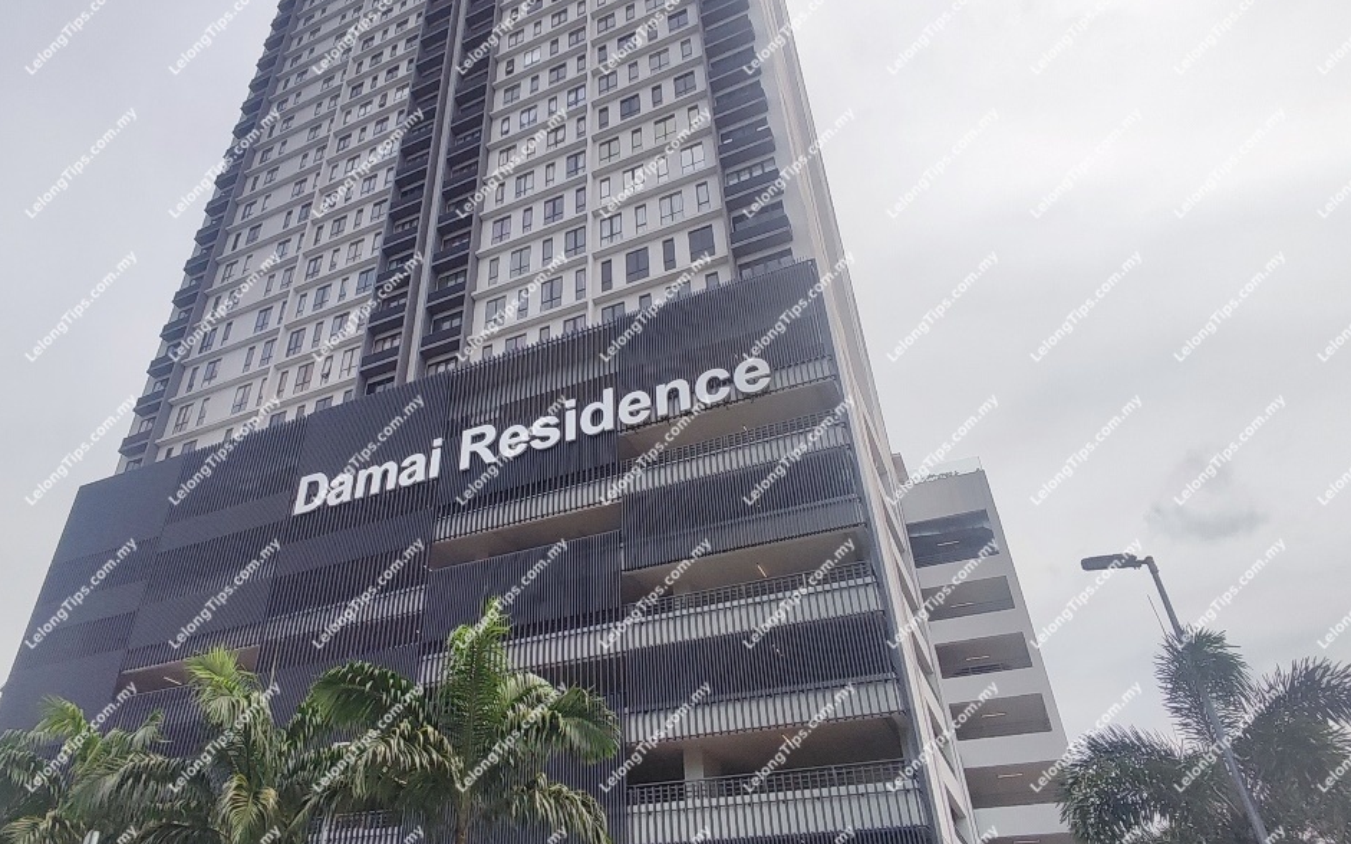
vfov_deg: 52.7
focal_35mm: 23
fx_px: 847
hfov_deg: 75.6
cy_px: 347
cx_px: 494
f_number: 2.2
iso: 50
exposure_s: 1/3273
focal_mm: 1.65
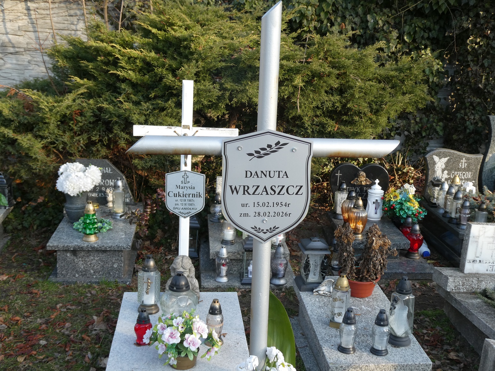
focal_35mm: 44
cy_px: 186
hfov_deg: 42.9
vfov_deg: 32.9
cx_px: 248
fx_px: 629
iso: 80
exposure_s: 1/80
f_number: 3.9
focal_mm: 7.8
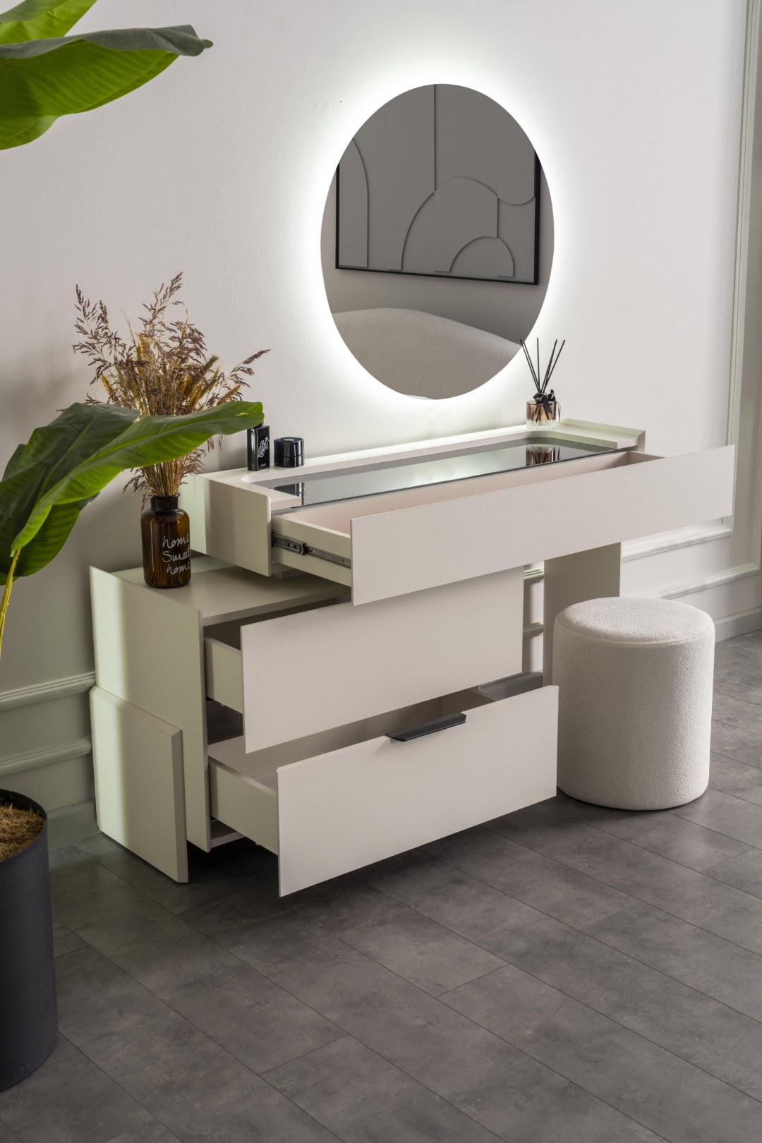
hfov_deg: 29.2
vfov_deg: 42.7
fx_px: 1460
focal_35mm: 46
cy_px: 572
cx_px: 381
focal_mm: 46
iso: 100
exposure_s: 1/1.25
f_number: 11
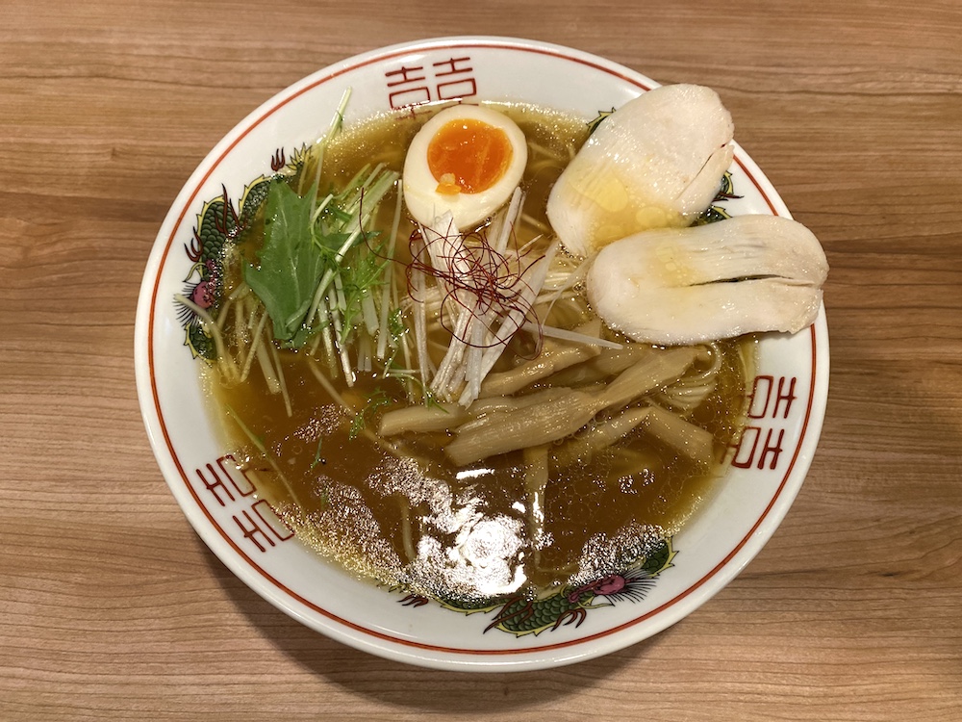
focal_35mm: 26
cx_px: 481
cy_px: 361
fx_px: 723
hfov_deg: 67.3
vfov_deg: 53.1
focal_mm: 4.25
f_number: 1.8
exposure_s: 1/50
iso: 160
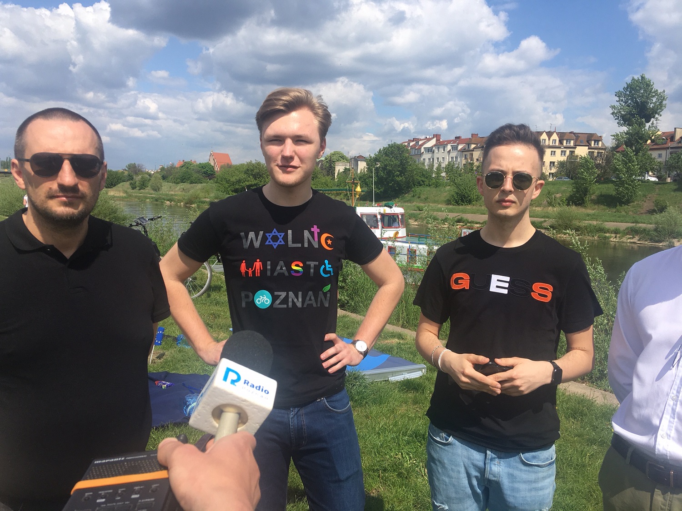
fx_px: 571
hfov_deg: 61.7
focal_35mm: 29
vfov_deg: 48.2
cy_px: 256
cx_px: 341
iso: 25
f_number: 2.2
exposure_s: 1/1603
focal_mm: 4.15
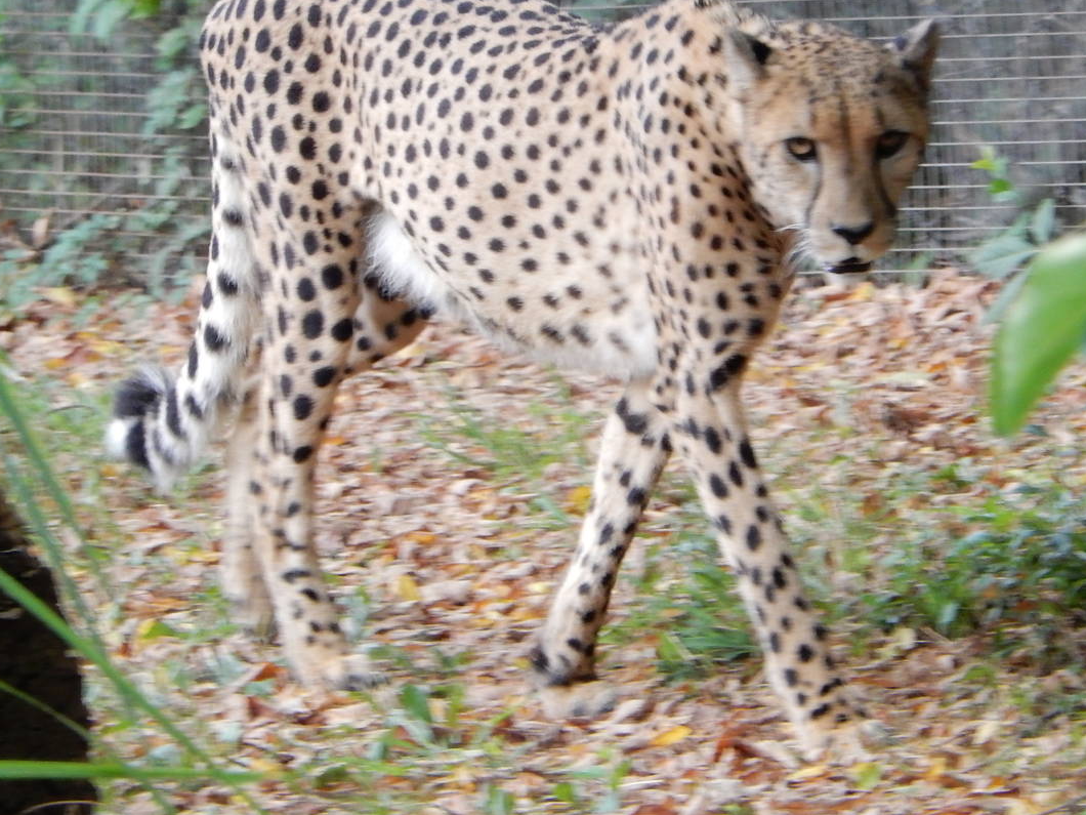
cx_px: 623
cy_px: 252
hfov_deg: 3.4
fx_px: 18133
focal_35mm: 578
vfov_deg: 2.6
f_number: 6.2
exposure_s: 1/60
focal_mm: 68.7
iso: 400
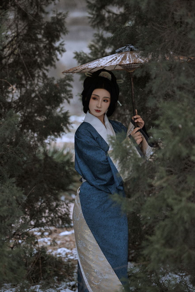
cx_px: 84
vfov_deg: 14.4
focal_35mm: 142
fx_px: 1154
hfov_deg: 9.7
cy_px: 131
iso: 100
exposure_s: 1/200
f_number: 2.8
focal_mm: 119
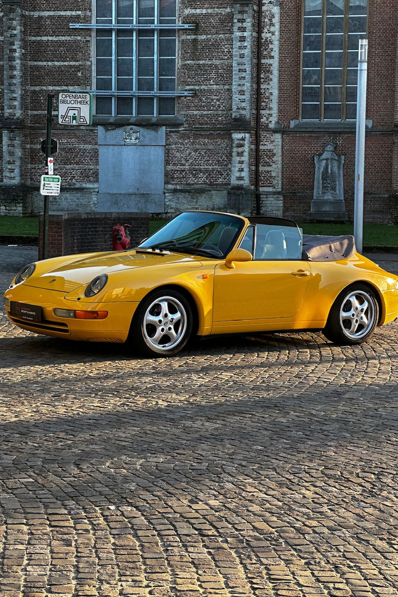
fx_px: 1343
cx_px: 211
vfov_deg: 25.1
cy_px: 298
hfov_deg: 16.9
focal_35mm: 81
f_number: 2.8
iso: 40
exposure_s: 1/99
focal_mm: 9
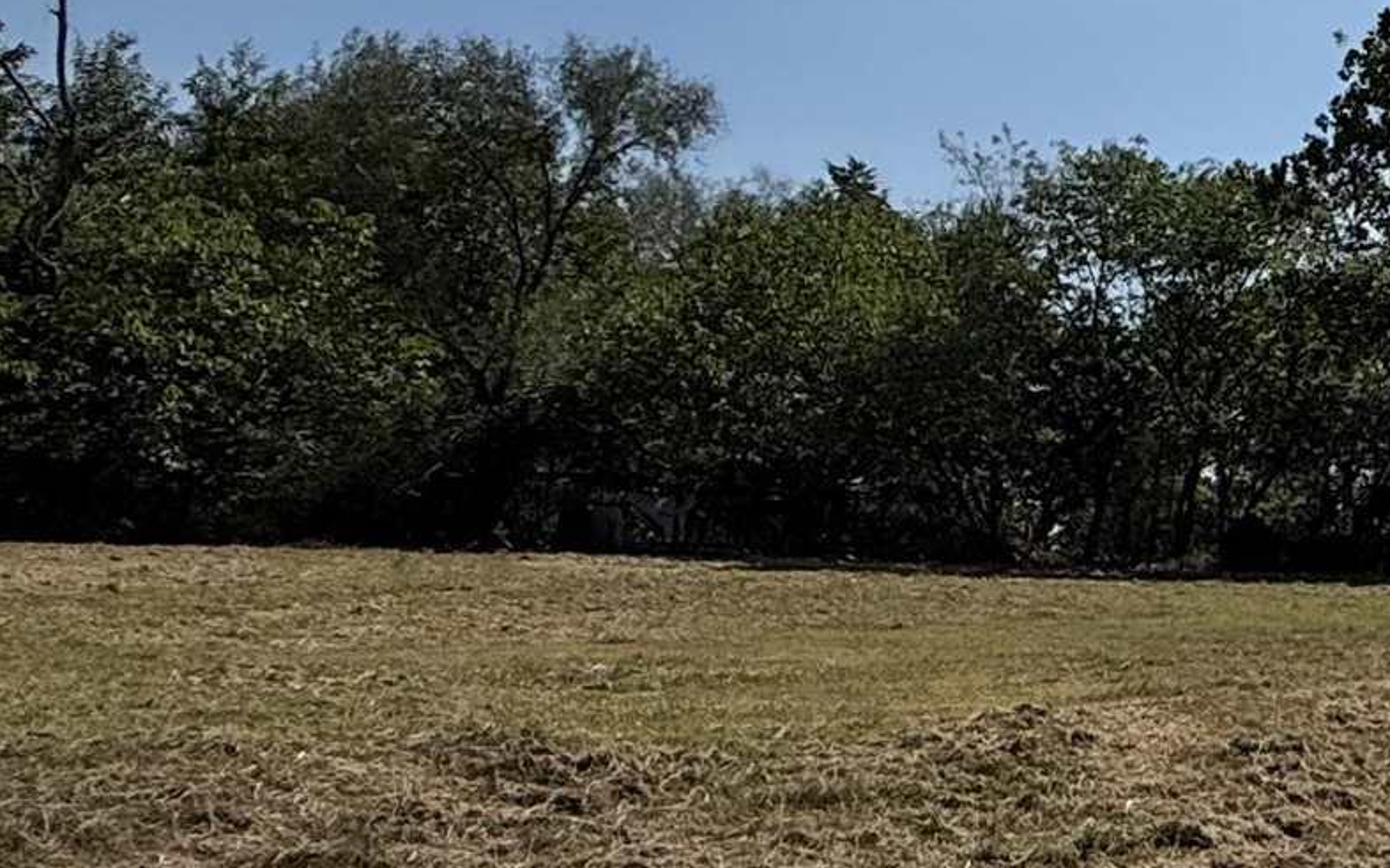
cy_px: 48
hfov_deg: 25.3
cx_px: 2147
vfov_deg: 21.7
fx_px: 2197
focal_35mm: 58
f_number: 2.2
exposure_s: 1/5155
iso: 50
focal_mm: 2.22
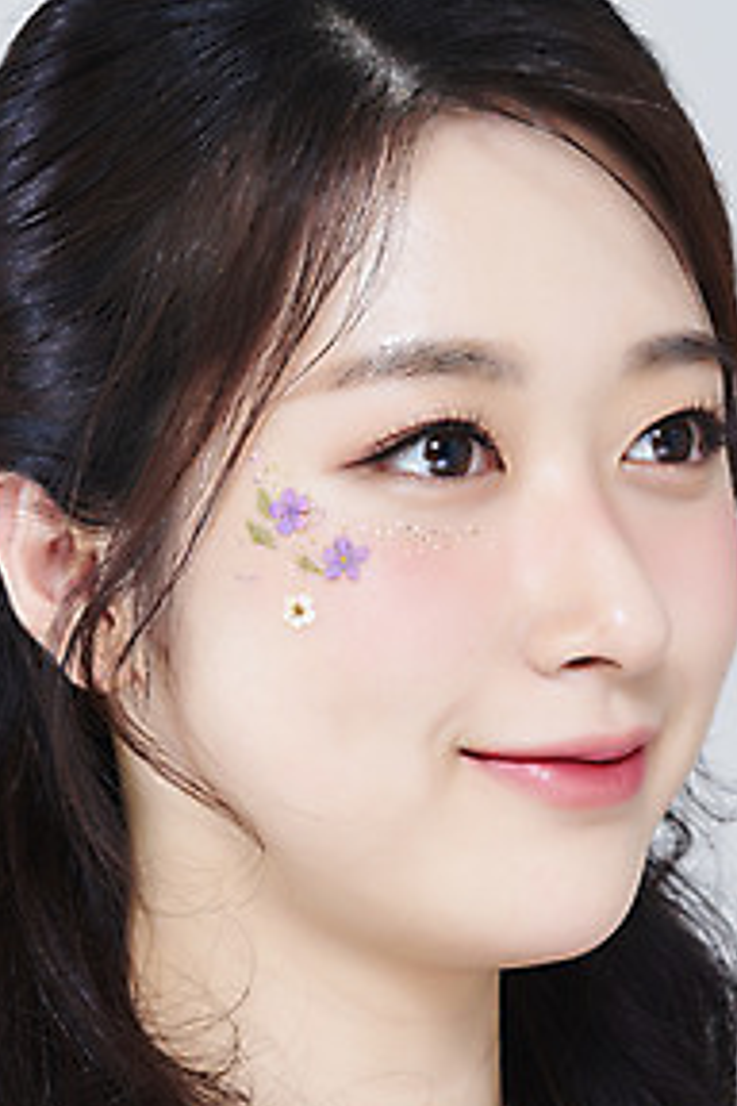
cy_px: 518
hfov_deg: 9.4
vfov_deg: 14.1
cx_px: 397
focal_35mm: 146
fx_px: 4483
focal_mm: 105
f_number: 11
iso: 64
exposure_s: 1/125
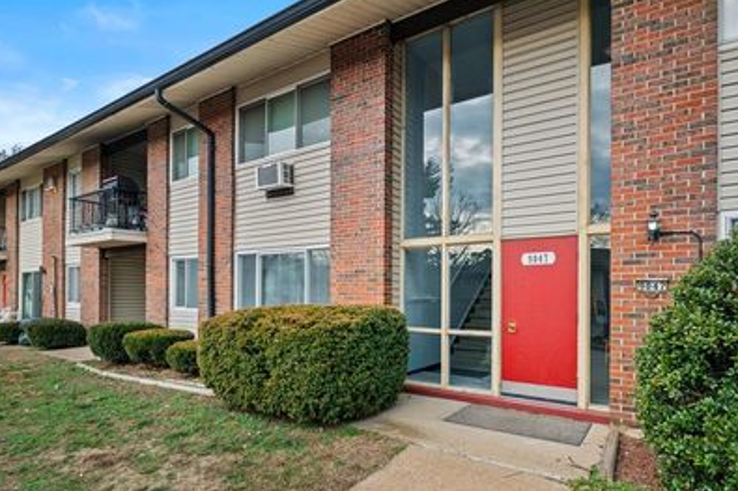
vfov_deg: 61.7
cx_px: 385
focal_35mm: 20
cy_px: 270
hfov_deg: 83.9
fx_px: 410
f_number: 8
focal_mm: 15.8
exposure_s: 1/125
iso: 160
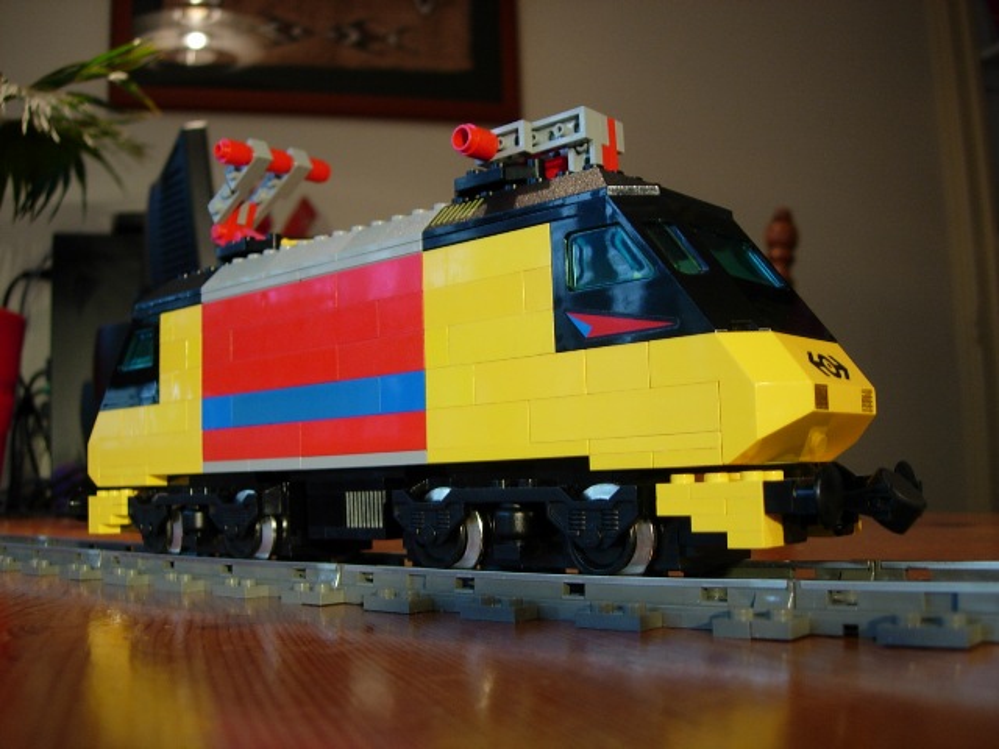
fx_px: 1097
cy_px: 374
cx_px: 500
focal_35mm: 38
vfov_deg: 37.7
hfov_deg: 49.0
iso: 64
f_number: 2.8
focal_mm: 7.8
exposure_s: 1/13
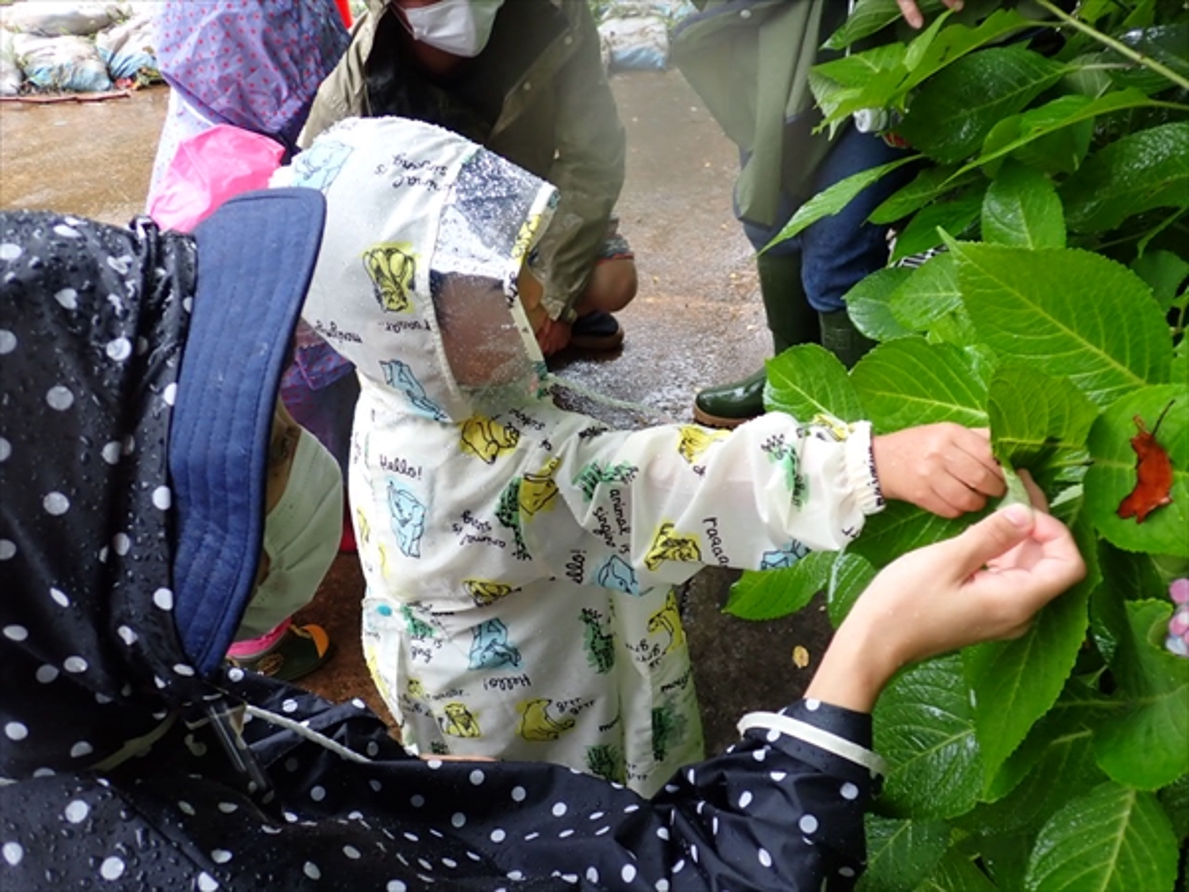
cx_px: 594
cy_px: 446
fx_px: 1030
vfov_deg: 46.8
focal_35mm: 30
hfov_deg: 60.0
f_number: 2.3
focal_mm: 5.4
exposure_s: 1/125
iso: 160
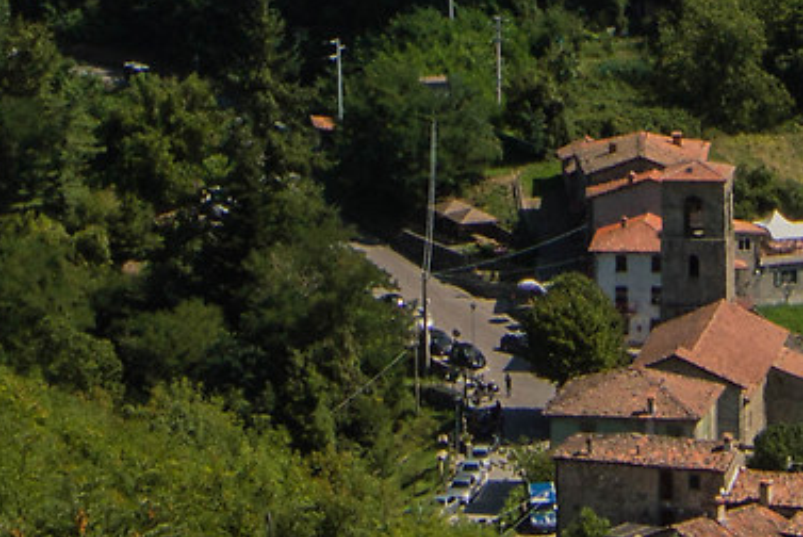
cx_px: 241
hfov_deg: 10.3
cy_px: -491
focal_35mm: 200
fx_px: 4468
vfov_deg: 6.7
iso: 100
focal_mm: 21
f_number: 13
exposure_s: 1/250
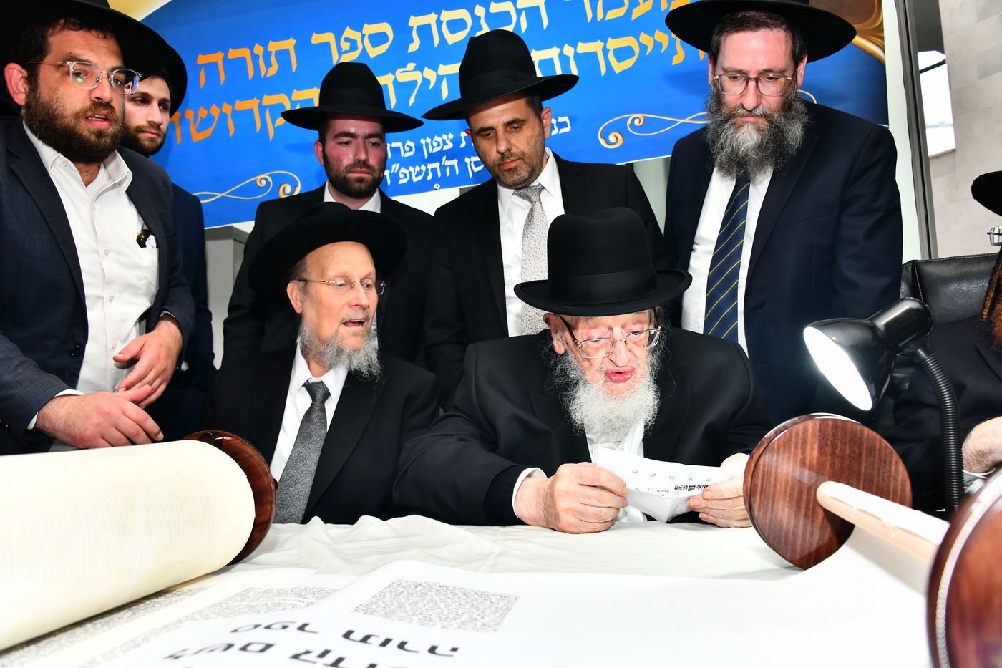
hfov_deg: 65.5
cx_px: 501
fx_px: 779
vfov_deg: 46.4
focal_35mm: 28
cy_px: 334
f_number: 5.6
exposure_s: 1/160
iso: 800
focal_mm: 28
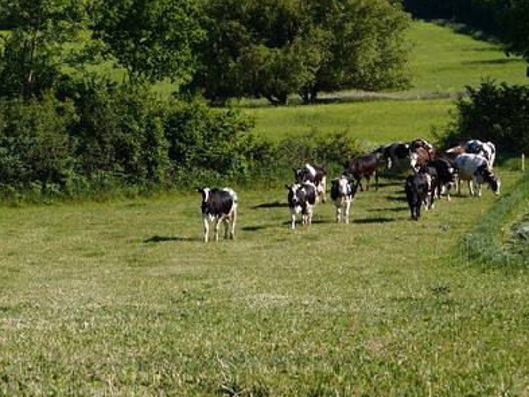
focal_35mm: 114
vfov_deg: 13.0
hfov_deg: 17.3
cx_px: 267
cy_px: 199
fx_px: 1743
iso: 100
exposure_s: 1/800
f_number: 4.5
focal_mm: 24
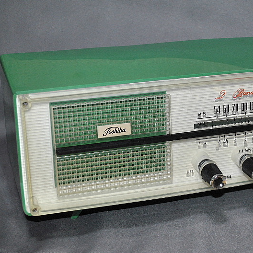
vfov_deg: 25.5
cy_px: 125
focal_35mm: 68
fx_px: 559
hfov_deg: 25.4
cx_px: 168
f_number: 5
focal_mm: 35
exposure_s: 1/60
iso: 400
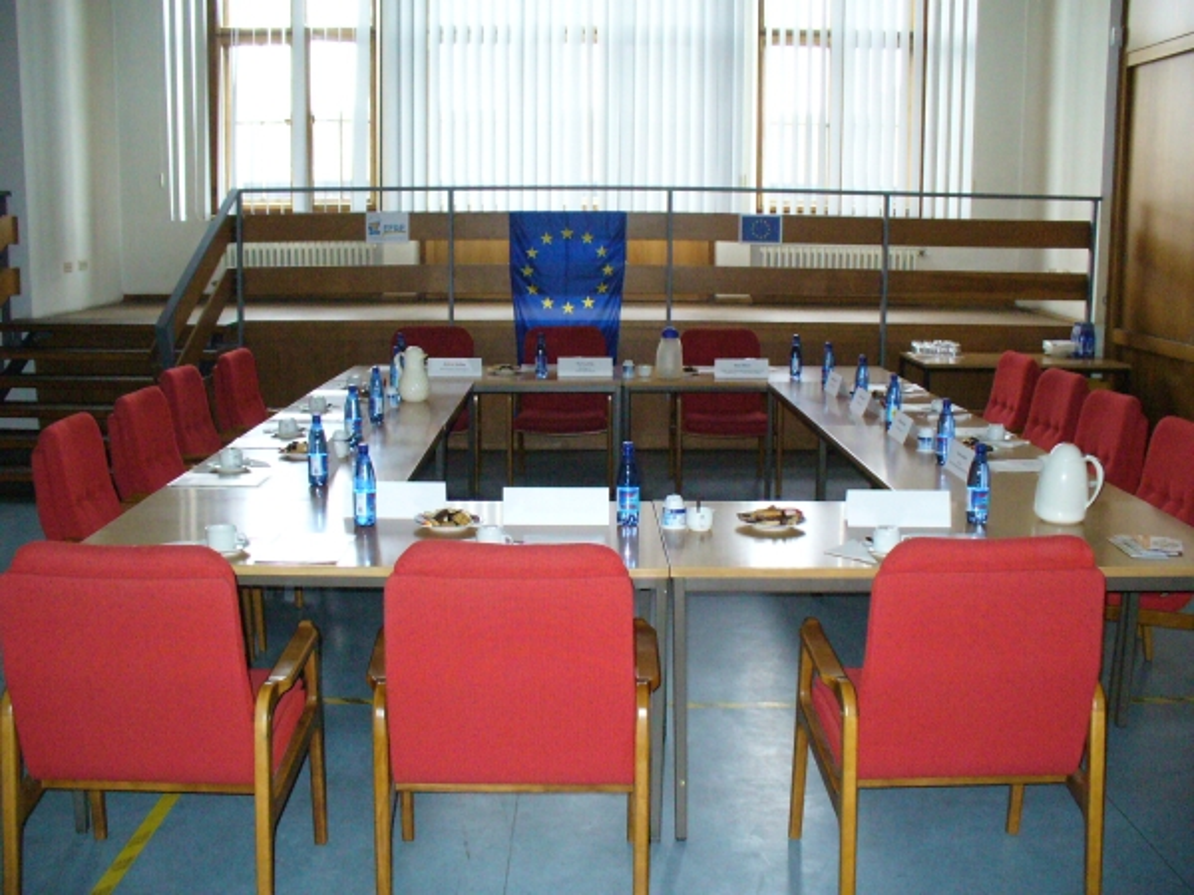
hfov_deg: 50.1
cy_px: 448
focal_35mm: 37
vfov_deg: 38.7
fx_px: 1276
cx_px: 597
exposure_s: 1/60
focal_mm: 6.1
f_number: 2.8
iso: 400
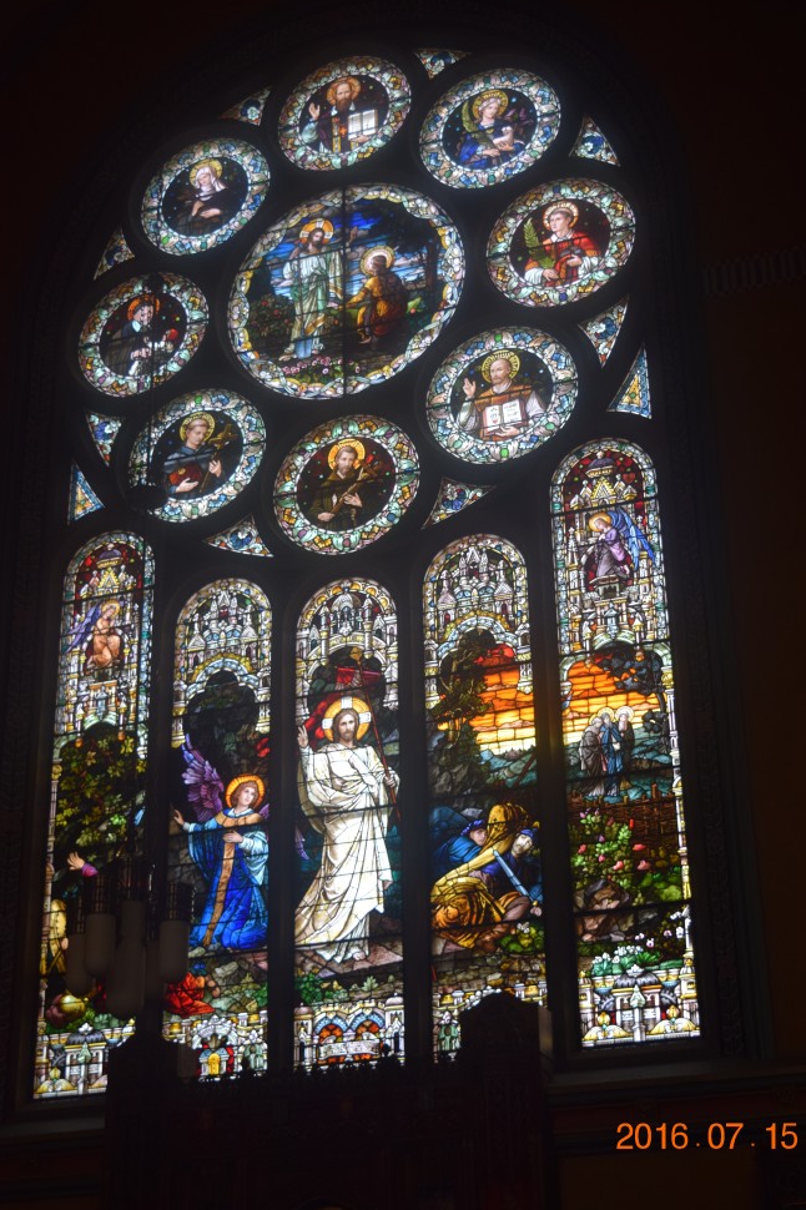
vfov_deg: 35.1
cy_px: 631
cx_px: 424
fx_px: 1915
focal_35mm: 57
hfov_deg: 23.8
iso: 400
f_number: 5.6
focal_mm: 36
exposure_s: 1/125
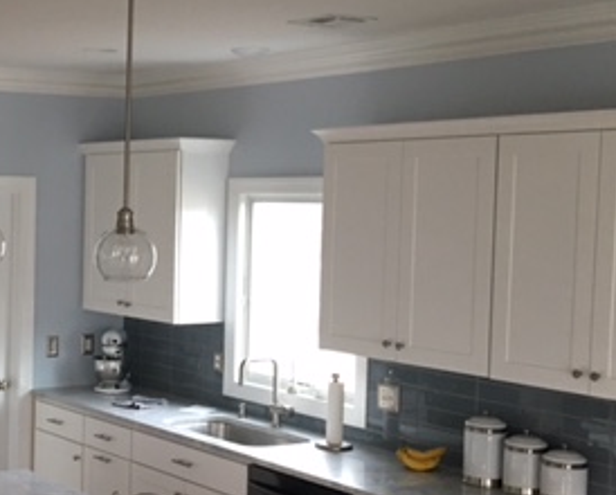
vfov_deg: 23.2
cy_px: 284
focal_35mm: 66
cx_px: 18
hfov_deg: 27.2
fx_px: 1205
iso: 64
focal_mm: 4.15
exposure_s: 1/15
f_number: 2.2
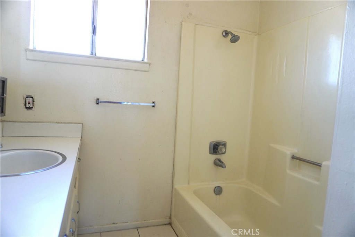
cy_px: 118
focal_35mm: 24
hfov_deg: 73.7
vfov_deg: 53.1
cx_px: 178
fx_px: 237
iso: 320
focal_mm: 16
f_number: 4
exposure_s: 1/60
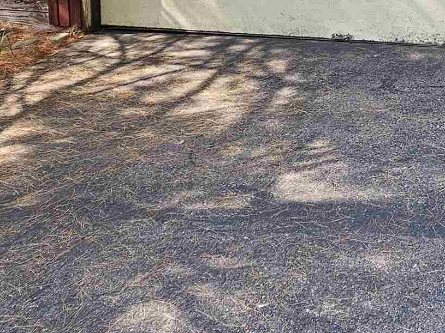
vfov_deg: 26.3
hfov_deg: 33.6
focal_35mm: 49
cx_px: 497
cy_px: -70
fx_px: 630
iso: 50
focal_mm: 2.2
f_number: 2.2
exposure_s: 1/148
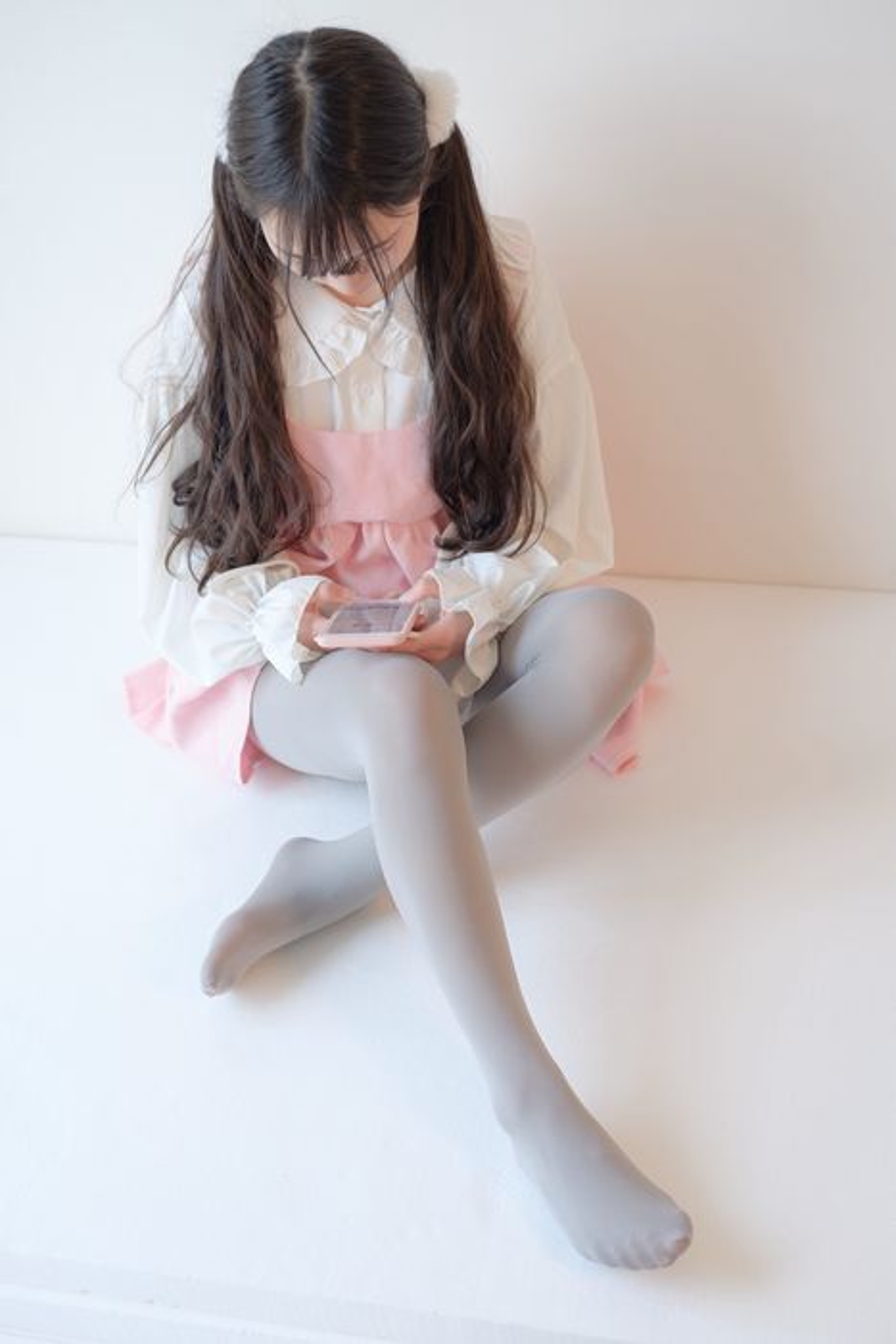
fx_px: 1978
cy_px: 672
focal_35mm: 53
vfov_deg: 37.5
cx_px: 448
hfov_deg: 25.5
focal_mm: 35
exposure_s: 1/80
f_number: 2.8
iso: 200
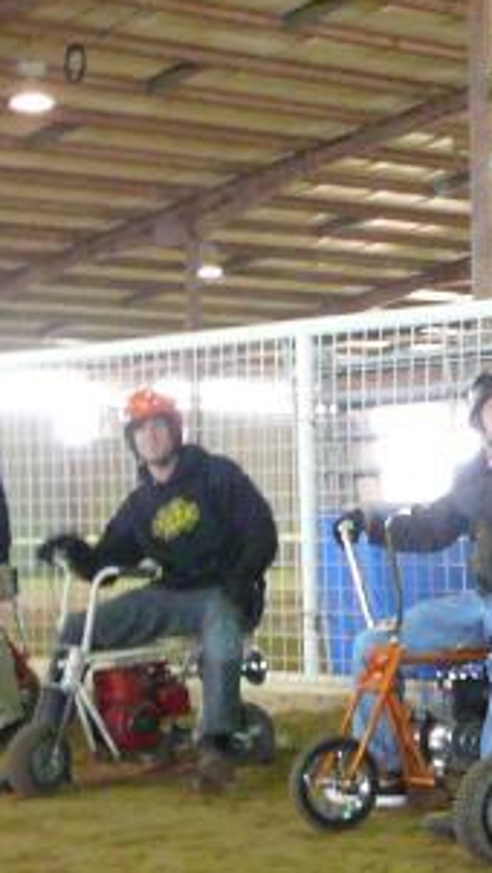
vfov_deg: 21.0
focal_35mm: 101
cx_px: 619
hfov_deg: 11.7
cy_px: 601
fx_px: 2341
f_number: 2.8
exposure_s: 1/30
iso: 400
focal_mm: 5.2
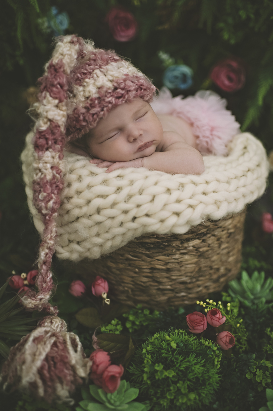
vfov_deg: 54.5
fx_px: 399
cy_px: 206
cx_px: 136
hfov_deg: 37.8
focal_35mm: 35
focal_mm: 35
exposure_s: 1/125
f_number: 1.8
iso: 200
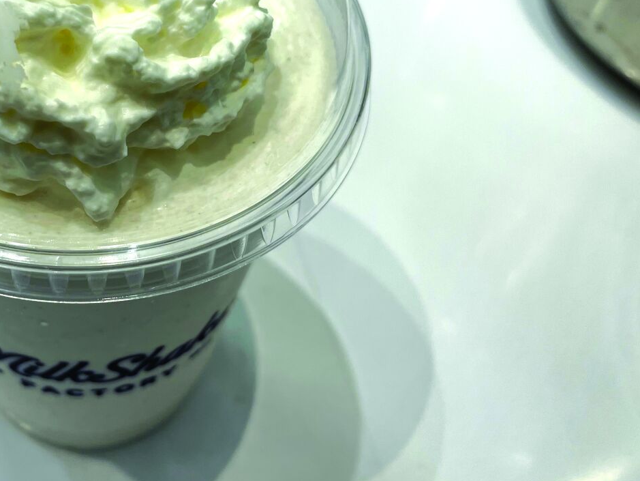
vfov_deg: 31.2
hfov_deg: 39.2
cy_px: 146
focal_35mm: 46
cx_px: 106
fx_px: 851
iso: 32
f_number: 1.6
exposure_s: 1/121
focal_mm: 4.2
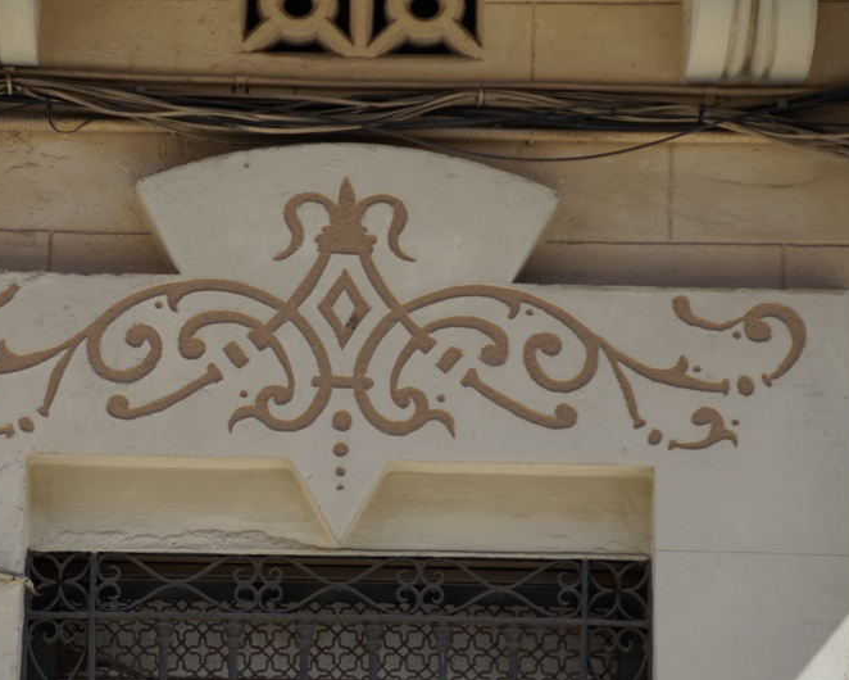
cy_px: 341
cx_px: 351
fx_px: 5555
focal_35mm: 221
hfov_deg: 8.7
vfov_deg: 7.0
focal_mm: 130
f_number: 5.6
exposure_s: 1/200
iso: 160
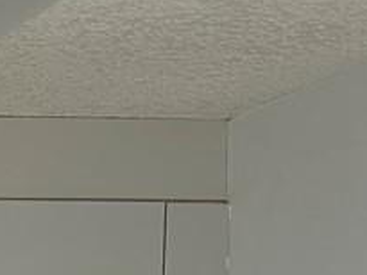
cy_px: 593
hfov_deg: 8.9
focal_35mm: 187
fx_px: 1984
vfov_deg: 7.6
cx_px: -696
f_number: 1.78
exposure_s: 1/121
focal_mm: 6.86
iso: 64
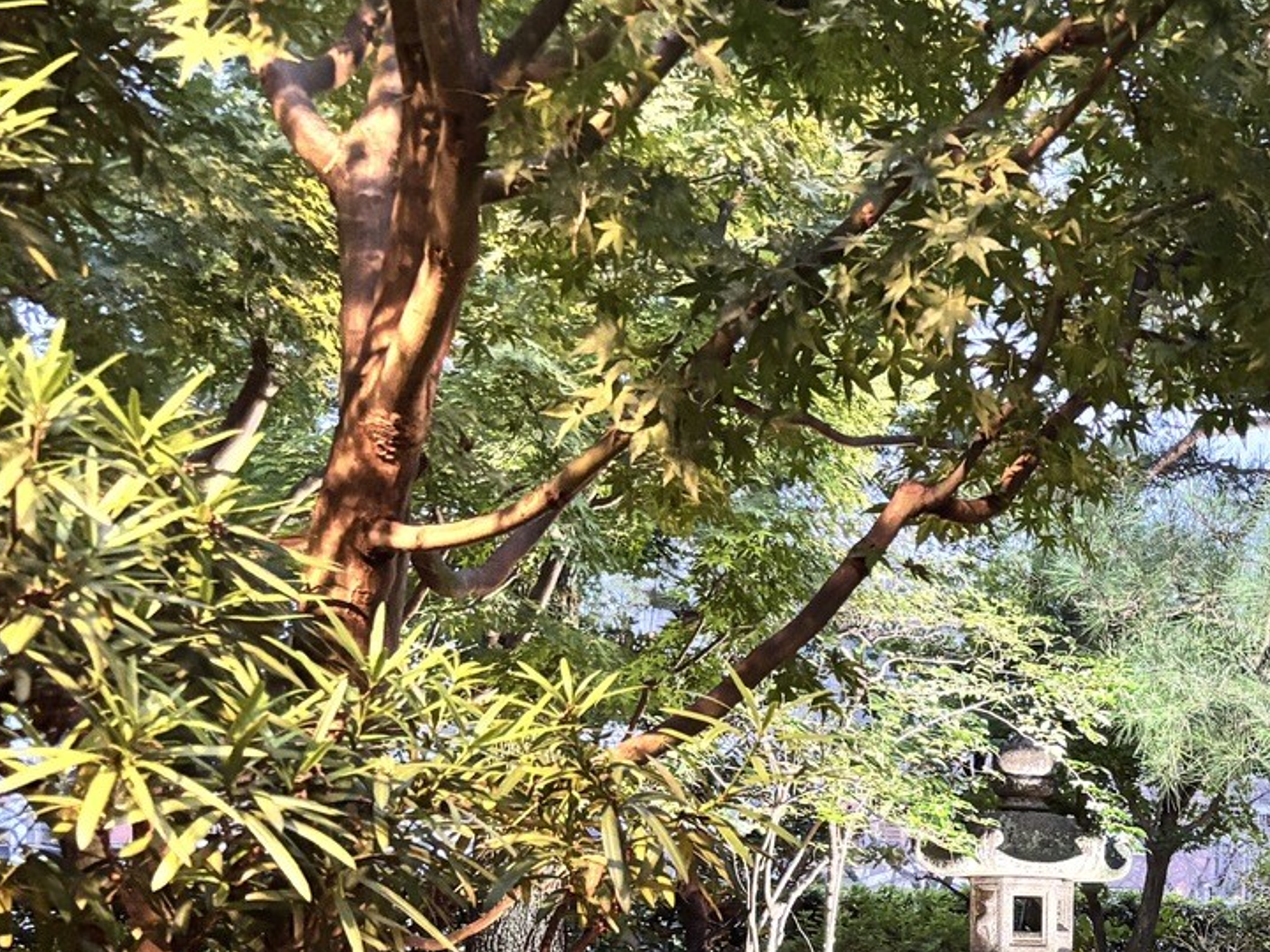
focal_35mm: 65
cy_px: 1012
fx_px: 2385
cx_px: 1448
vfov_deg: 21.6
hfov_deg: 27.0
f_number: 1.6
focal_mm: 5.96
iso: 500
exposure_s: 1/30
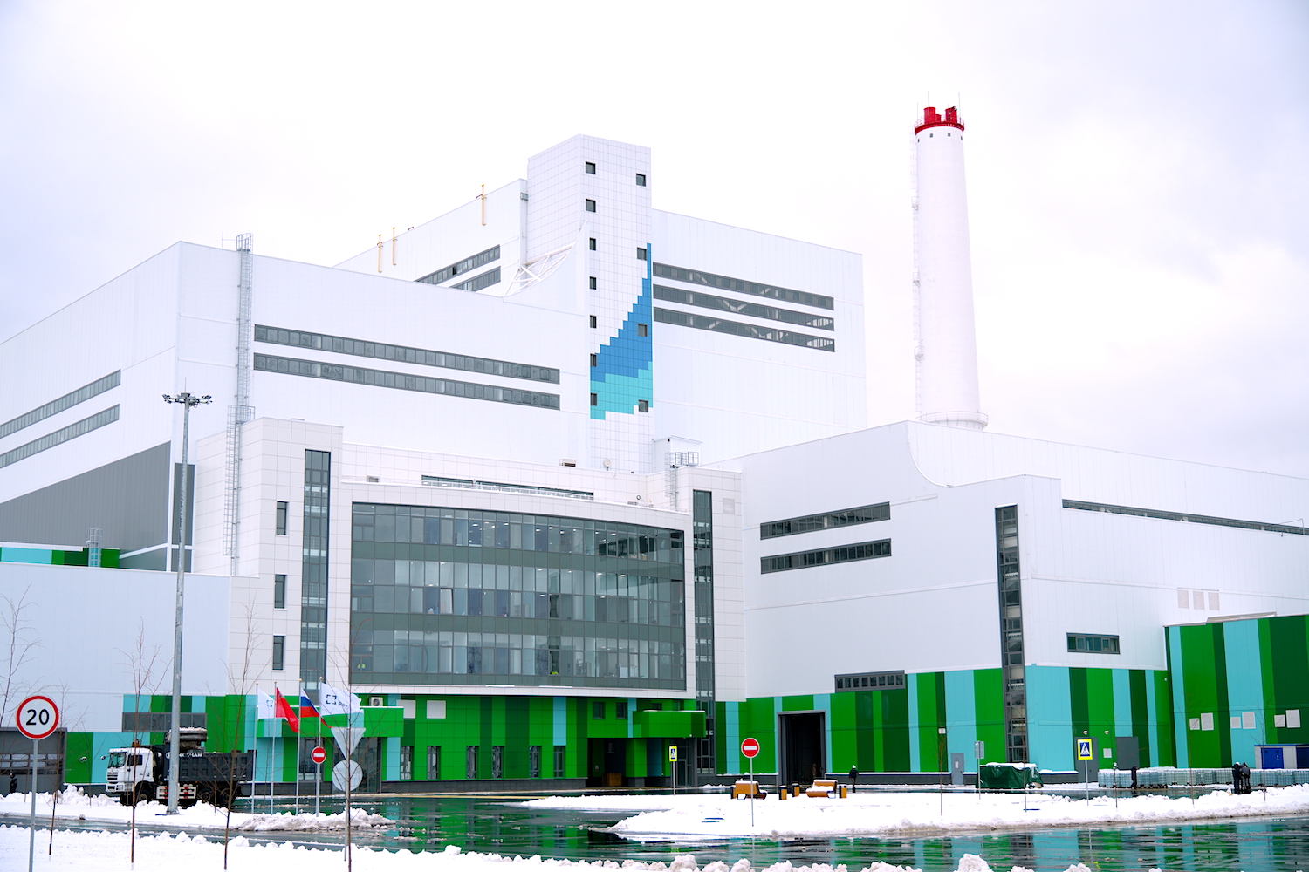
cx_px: 654
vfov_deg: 28.9
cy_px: 436
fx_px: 1691
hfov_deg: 42.3
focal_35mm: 46
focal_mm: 31
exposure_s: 1/500
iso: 50
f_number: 2.8
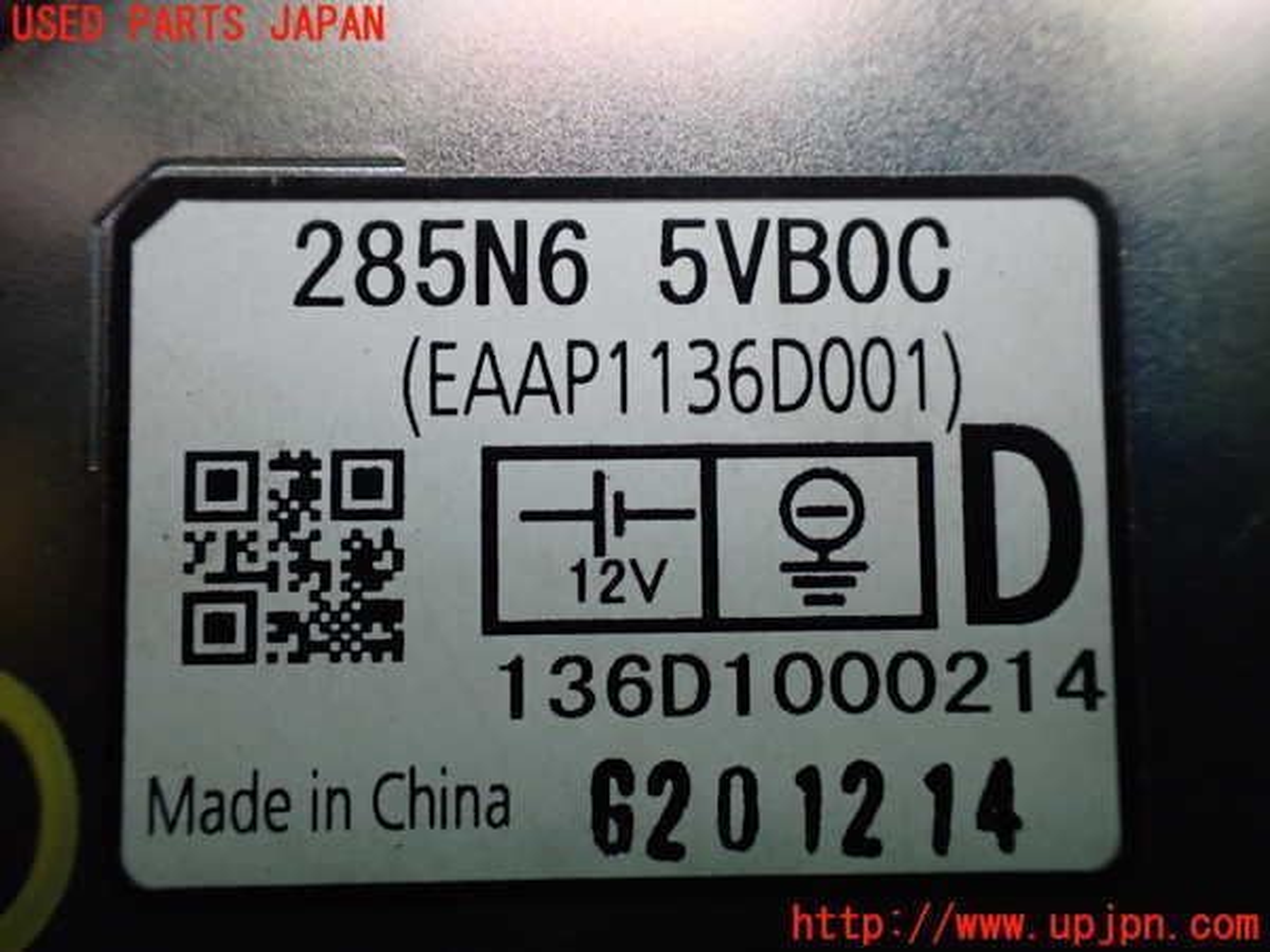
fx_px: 1101
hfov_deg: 60.0
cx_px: 635
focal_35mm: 30
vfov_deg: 46.8
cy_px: 476
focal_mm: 5.4
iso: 800
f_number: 2.3
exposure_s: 1/50
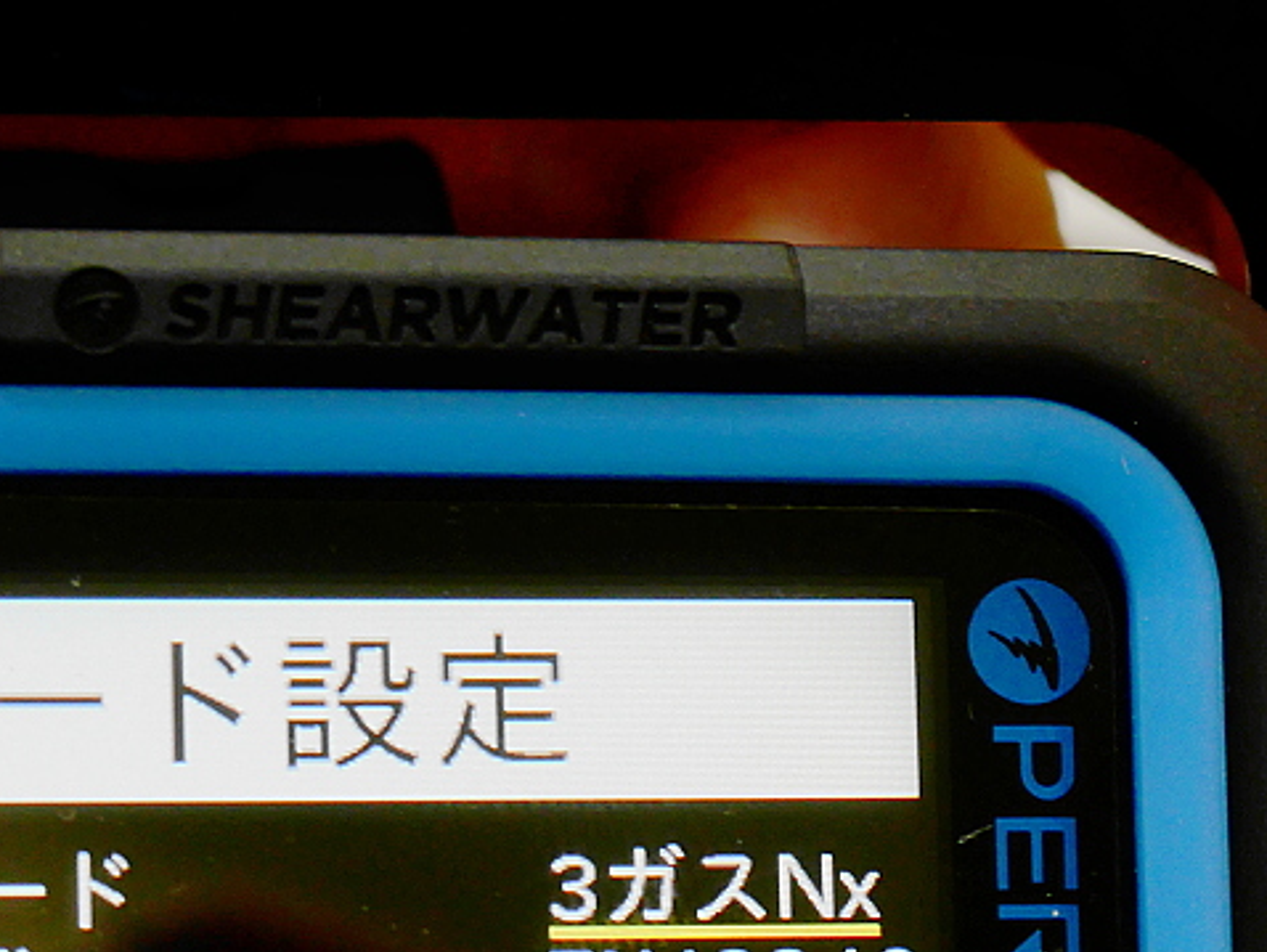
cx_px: 591
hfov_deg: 13.2
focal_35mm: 149
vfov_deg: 9.9
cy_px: 1037
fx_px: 5456
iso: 400
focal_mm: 31
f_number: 8
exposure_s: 1/30
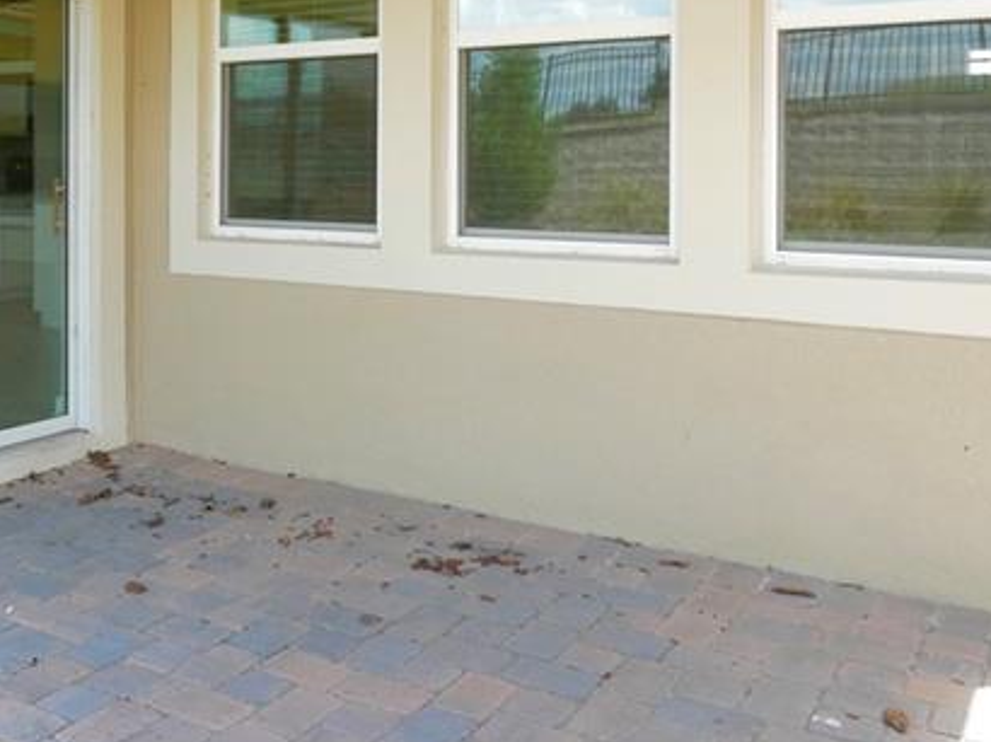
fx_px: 1144
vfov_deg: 35.0
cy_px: 169
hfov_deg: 45.9
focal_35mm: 40
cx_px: 307
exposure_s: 1/100
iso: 400
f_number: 9
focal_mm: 8
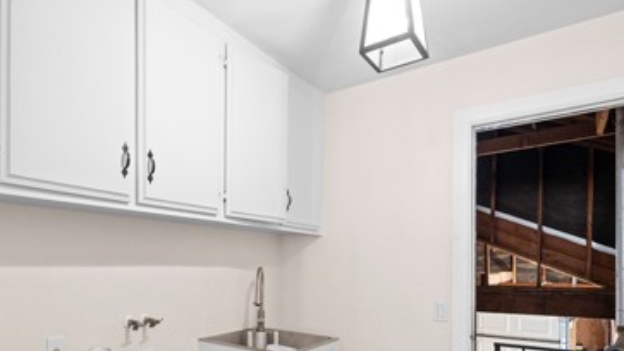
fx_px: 397
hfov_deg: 72.1
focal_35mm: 24
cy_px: 261
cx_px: 172
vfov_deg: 46.1
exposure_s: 1/25
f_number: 5
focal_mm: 13
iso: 800
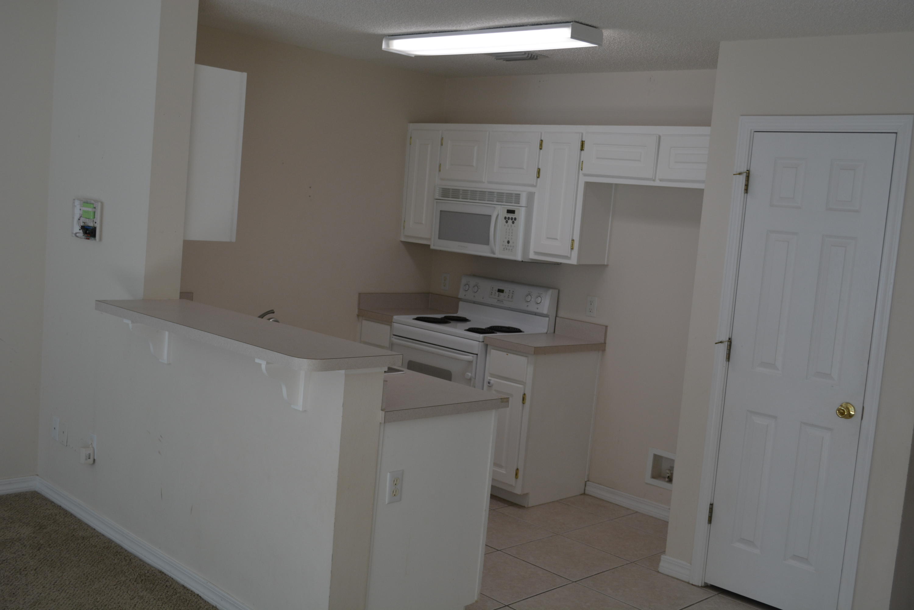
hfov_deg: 49.6
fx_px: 990
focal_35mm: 39
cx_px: 457
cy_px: 305
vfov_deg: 34.2
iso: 400
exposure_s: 1/100
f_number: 5
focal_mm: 26
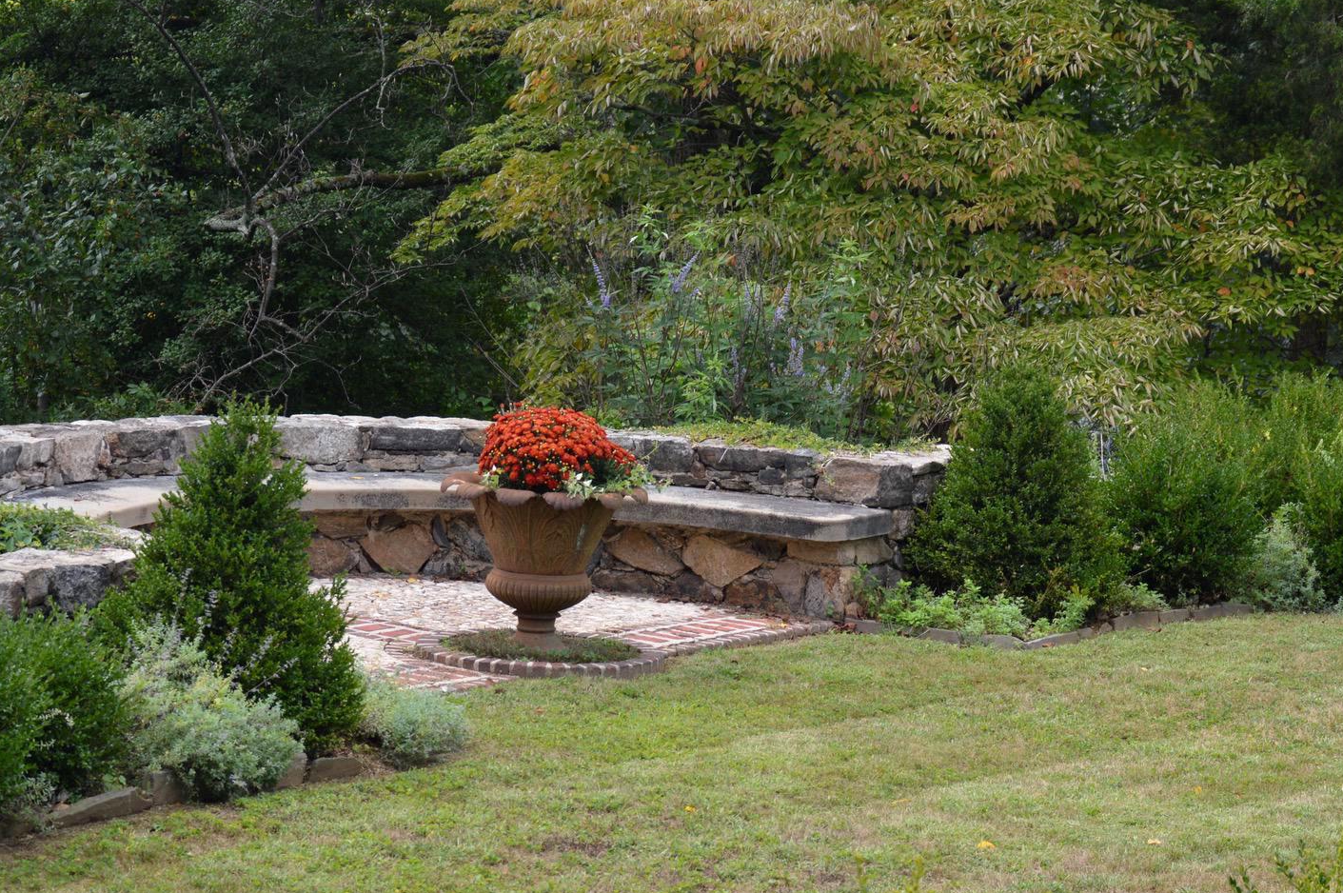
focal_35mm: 120
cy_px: 517
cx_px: 683
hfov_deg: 17.1
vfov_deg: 11.4
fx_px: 4462
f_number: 5.6
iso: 220
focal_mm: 55
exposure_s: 1/125
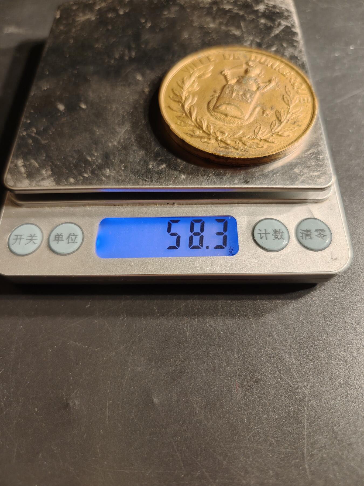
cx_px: 182
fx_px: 322
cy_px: 243
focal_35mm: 23
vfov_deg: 73.9
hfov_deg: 58.9
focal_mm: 6.06
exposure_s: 1/100
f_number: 1.6
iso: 125
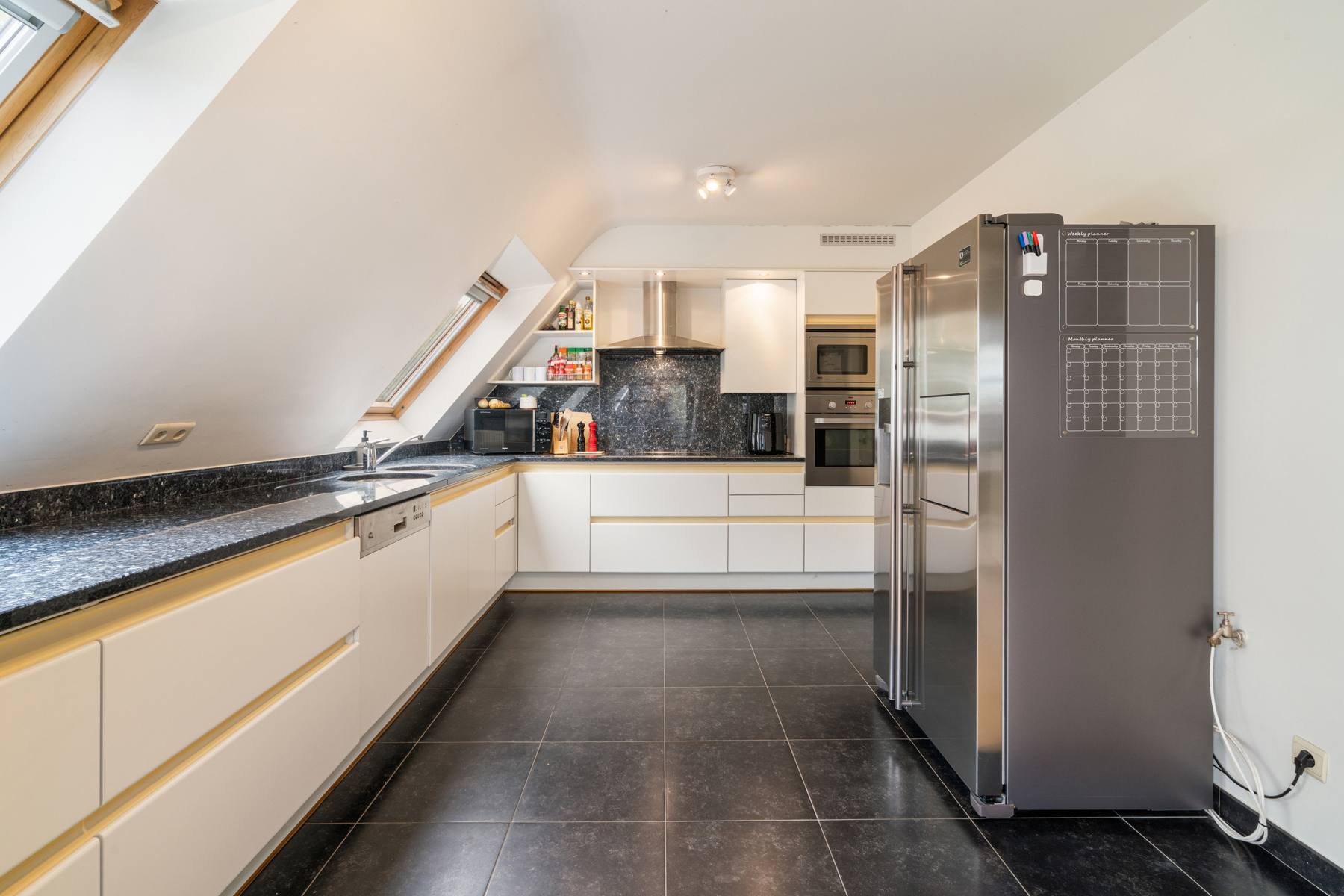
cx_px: 672
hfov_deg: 96.7
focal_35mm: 16
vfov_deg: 73.7
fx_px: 597
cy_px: 448
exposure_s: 1/2.5
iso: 250
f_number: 11
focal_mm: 16
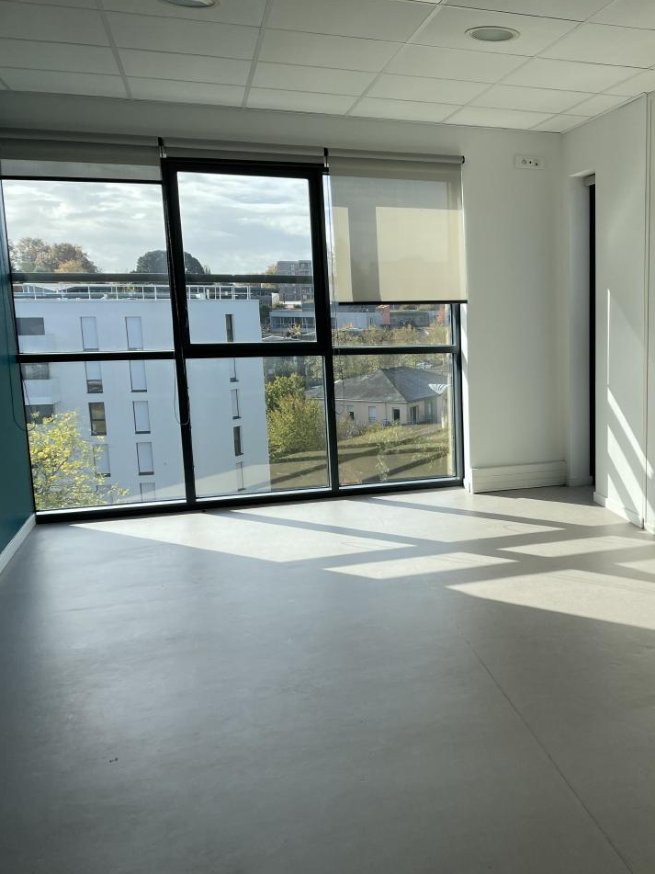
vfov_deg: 52.6
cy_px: 437
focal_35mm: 35
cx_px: 574
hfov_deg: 38.3
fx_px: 883
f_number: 1.6
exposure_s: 1/924
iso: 32
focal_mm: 4.2
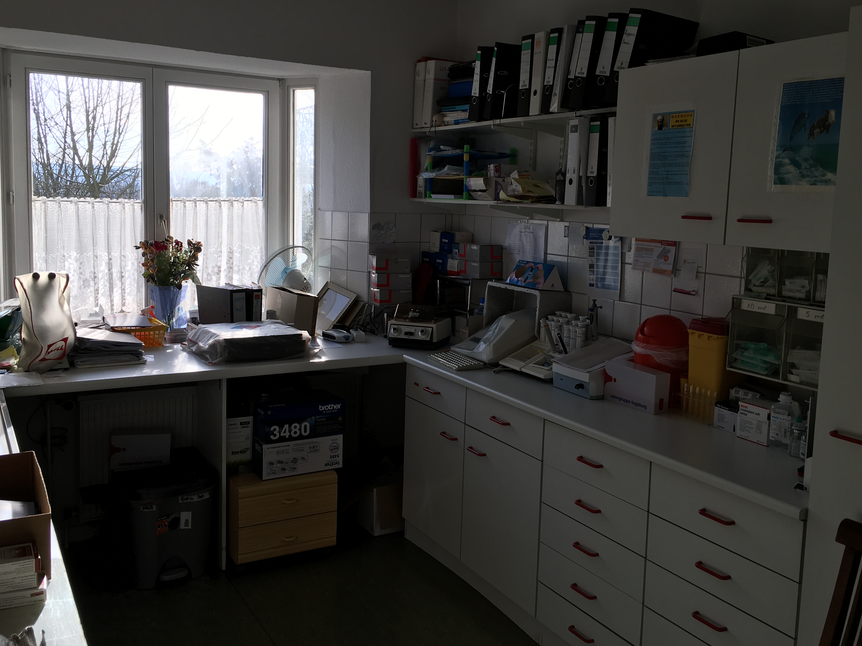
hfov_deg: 55.4
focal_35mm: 33
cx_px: 426
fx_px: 822
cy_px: 291
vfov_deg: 42.9
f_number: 2.2
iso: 25
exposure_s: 1/356
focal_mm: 4.15
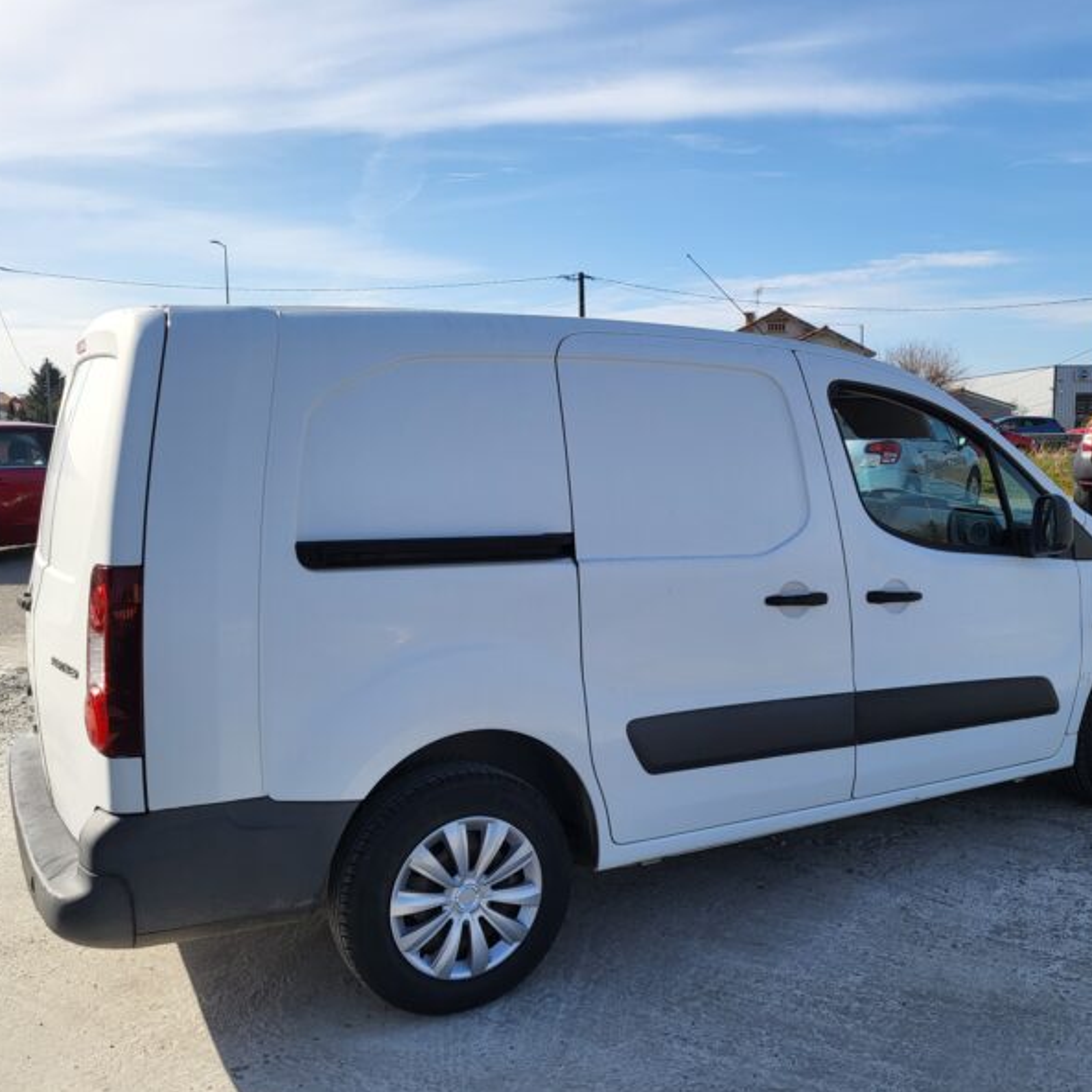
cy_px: 547
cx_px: 635
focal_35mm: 31
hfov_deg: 52.3
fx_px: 1106
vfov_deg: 52.5
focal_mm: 4.25
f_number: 1.8
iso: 50
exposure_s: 1/2693
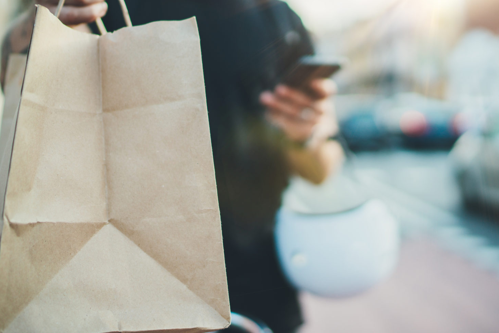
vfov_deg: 27.5
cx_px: 285
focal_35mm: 49
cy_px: 154
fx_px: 679
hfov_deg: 40.2
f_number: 1.4
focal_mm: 35
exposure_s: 1/2500
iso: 200
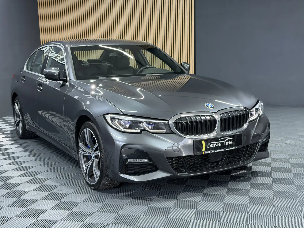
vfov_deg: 30.3
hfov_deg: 39.7
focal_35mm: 48
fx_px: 422
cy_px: 114
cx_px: 152
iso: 160
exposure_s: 1/50
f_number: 1.78
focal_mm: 6.76
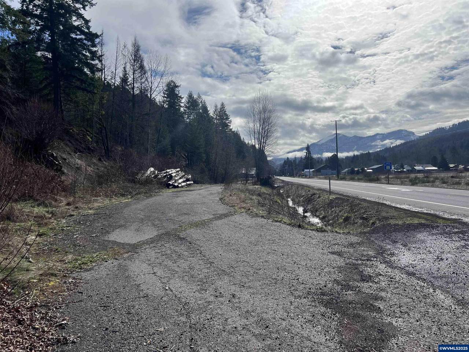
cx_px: 234
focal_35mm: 26
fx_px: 352
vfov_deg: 53.1
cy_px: 176
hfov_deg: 67.3
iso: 50
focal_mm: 5.7
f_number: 1.5
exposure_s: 1/10309
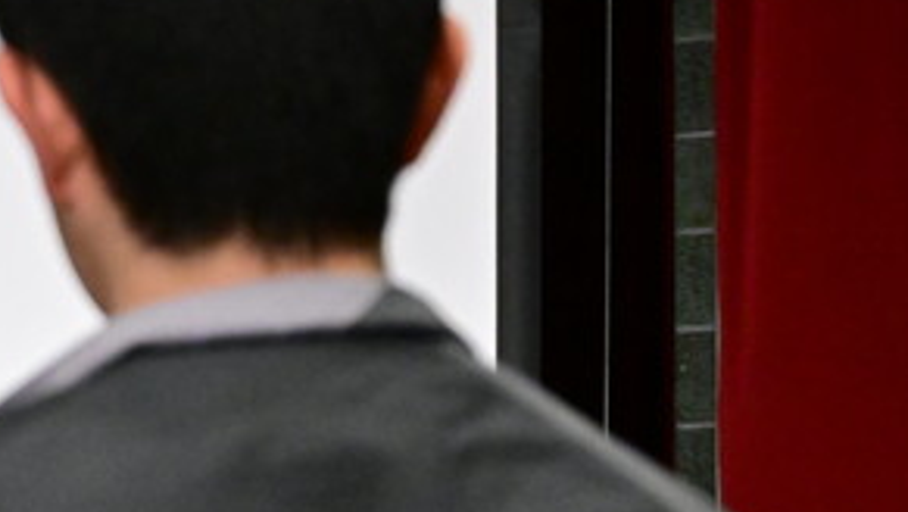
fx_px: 5974
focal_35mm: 248
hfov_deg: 8.4
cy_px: 495
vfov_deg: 4.9
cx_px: -630
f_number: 6
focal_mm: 69
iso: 6400
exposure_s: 1/250
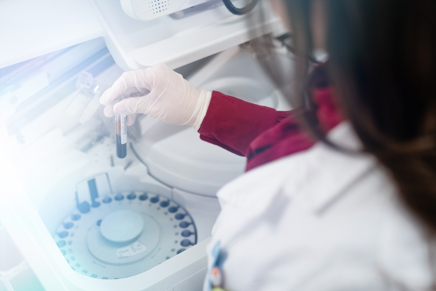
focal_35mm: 50
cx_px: 218
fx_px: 606
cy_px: 146
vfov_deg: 27.0
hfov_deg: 39.6
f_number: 2.8
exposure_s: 1/125
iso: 640
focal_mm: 50
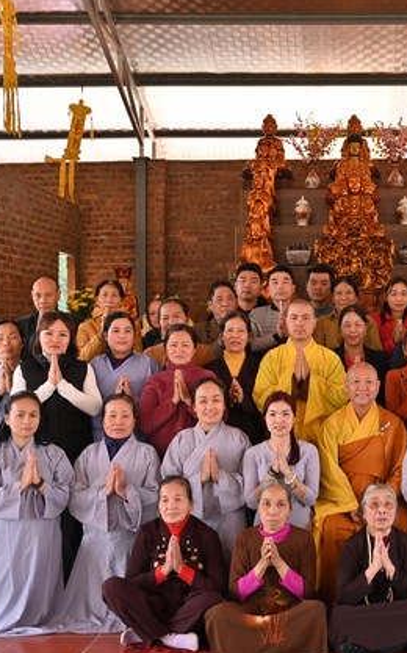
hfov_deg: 23.3
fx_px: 960
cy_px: 321
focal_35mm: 54
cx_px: 363
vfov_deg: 37.6
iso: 500
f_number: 5.6
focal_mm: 34
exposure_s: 1/80
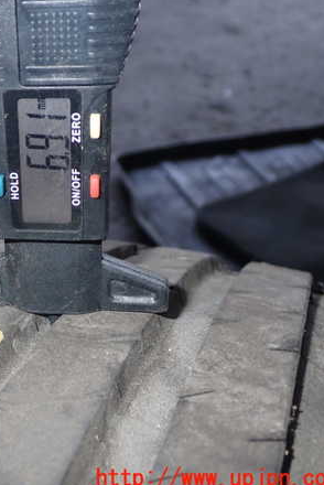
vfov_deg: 38.9
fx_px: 687
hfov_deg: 25.4
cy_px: 245
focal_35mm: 51
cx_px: 14
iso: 200
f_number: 7.1
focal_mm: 6.37
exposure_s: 1/40
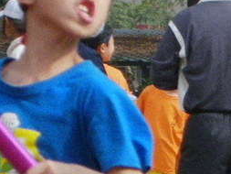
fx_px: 6142
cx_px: 291
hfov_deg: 2.2
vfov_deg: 1.6
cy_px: 240
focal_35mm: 920
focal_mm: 35.8
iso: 160
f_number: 4.5
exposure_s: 1/1000
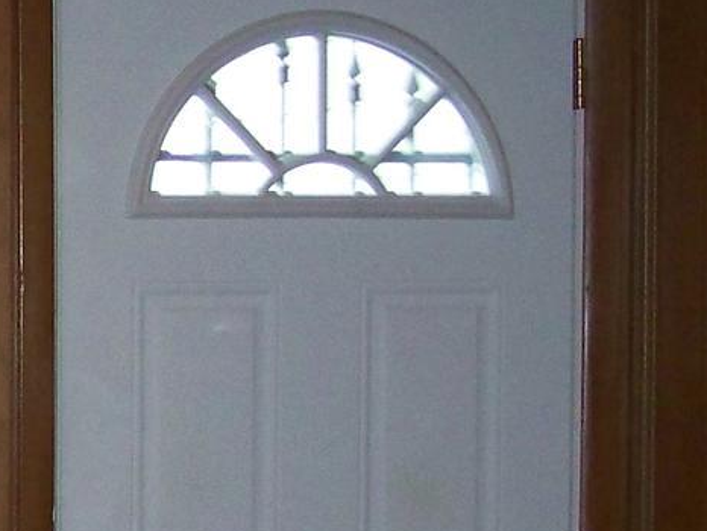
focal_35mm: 167
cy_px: 455
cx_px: -507
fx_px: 3413
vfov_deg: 8.9
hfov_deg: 11.1
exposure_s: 1/30
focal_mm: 6.3
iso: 200
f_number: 2.8
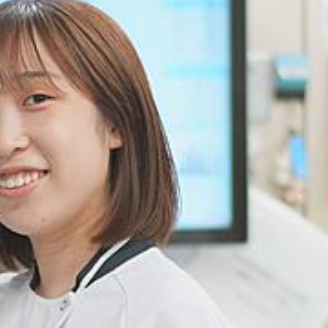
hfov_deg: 6.8
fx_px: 2734
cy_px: 290
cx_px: -159
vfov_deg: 6.9
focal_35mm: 255
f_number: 1.8
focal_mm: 55
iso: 320
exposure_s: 1/250
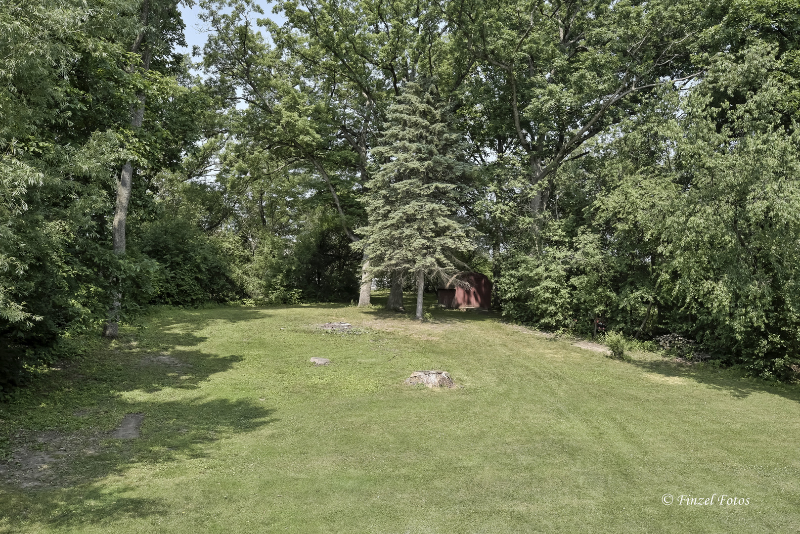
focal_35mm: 29
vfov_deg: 45.0
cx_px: 400
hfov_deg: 63.6
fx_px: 645
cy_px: 267
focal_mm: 29
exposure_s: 1/320
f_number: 11
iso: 200
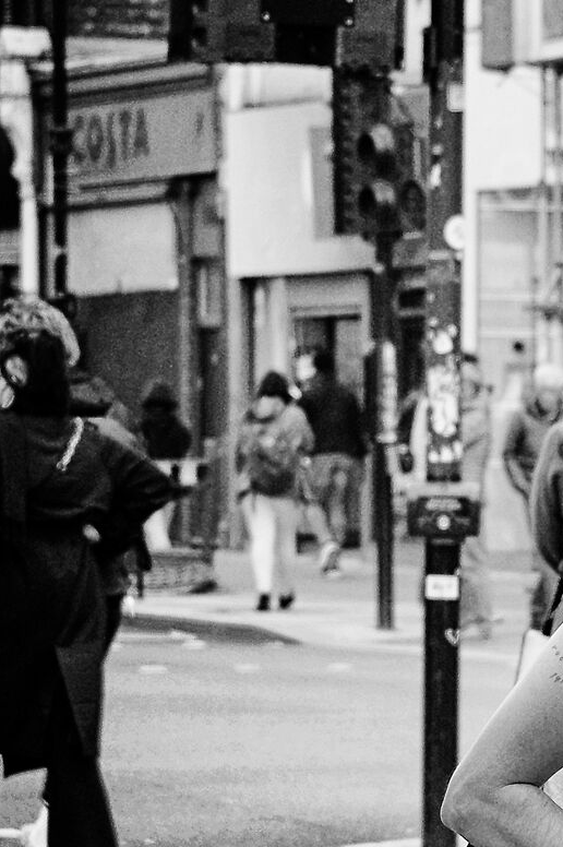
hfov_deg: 5.1
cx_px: 826
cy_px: 891
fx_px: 6321
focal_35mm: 269
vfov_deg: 7.6
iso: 400
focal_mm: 58
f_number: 5.6
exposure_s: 1/750
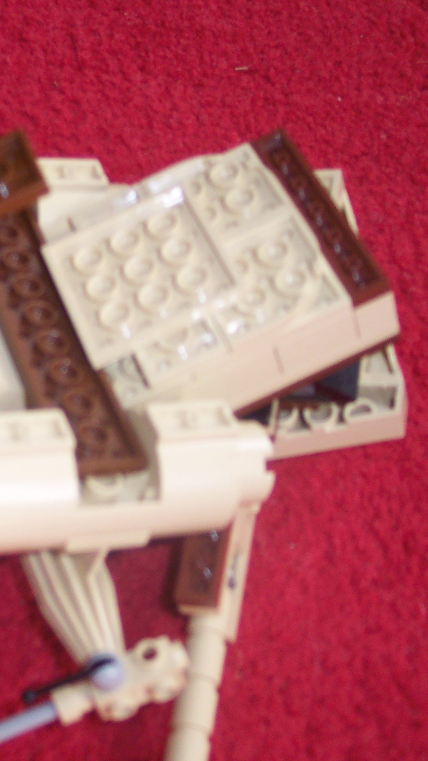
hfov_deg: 18.6
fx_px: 1251
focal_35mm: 62
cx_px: -58
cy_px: 380
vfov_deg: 33.8
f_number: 2.8
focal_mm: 8
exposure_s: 1/30
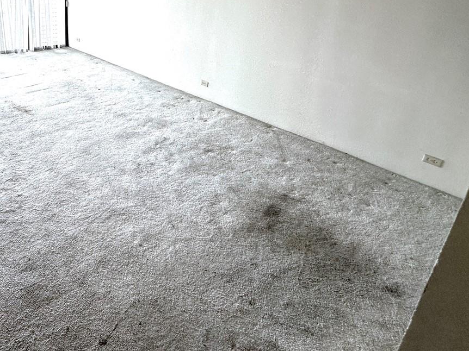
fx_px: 352
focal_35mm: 26
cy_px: 77
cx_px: 78
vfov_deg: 50.3
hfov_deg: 60.5
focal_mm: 2.22
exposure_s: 1/99
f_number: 2.2
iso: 50
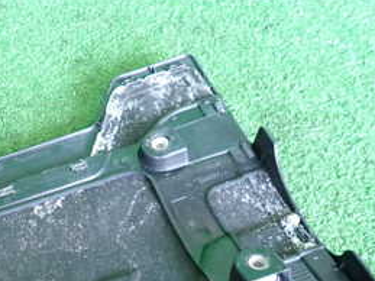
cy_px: 285
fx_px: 628
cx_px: 12
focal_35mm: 58
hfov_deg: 31.1
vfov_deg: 24.0
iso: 800
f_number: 2
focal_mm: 4.5
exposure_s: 1/25
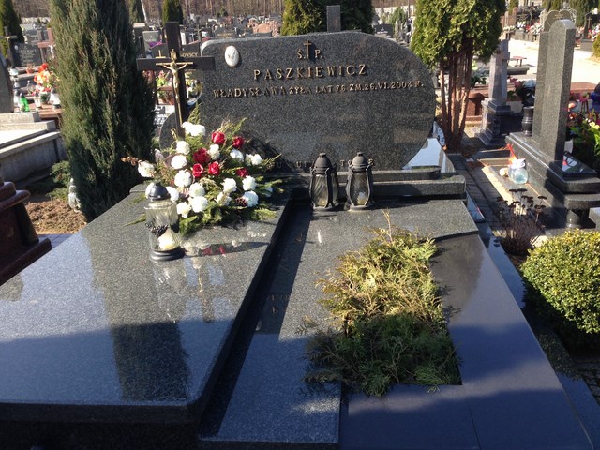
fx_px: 572
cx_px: 300
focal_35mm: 33
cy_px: 225
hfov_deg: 55.4
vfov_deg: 42.9
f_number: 2.4
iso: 50
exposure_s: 1/371
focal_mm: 4.12
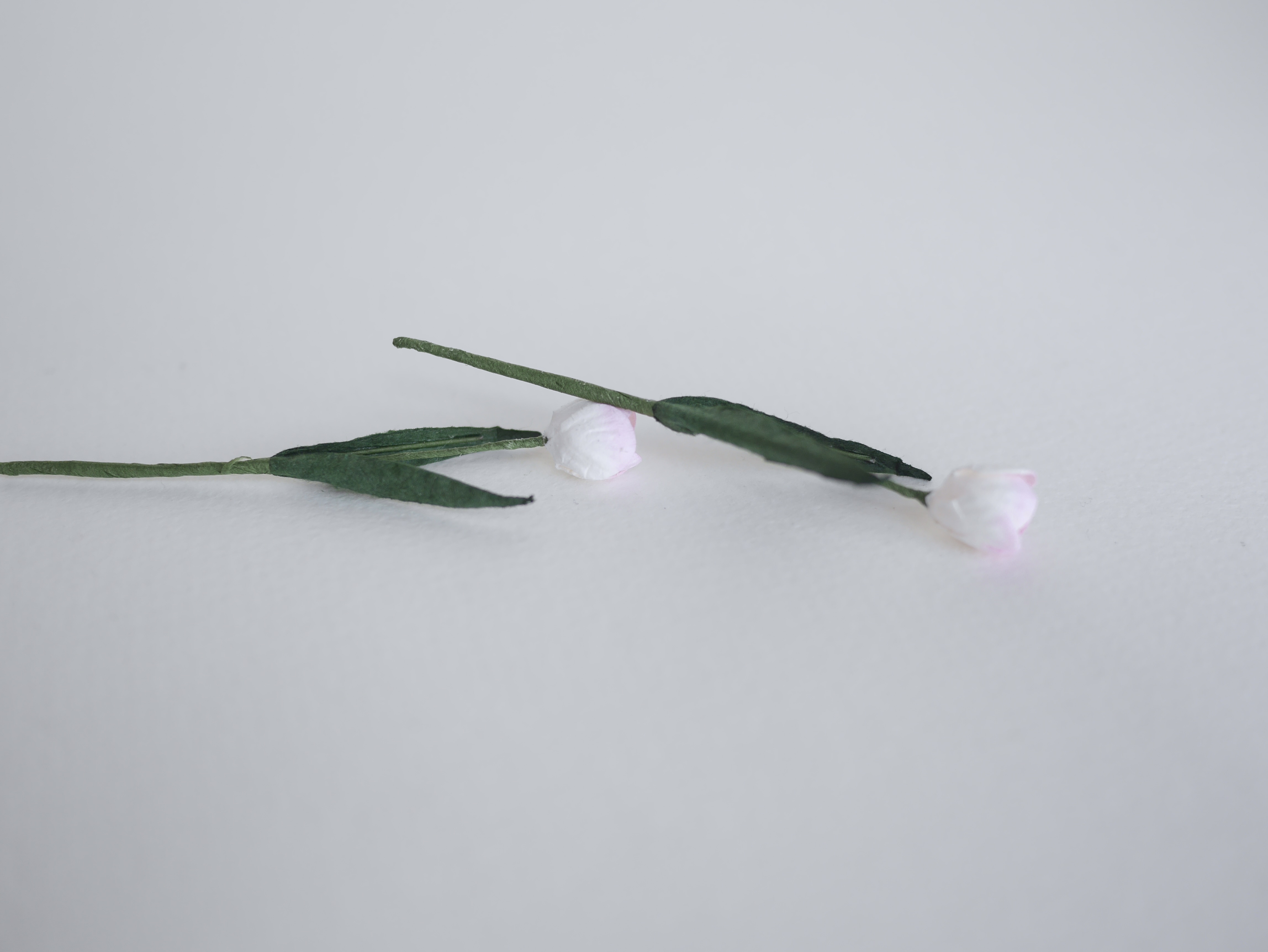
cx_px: 634
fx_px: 1466
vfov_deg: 36.0
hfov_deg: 46.8
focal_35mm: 40
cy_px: 476
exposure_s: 1/125
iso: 200
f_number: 2
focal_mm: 20
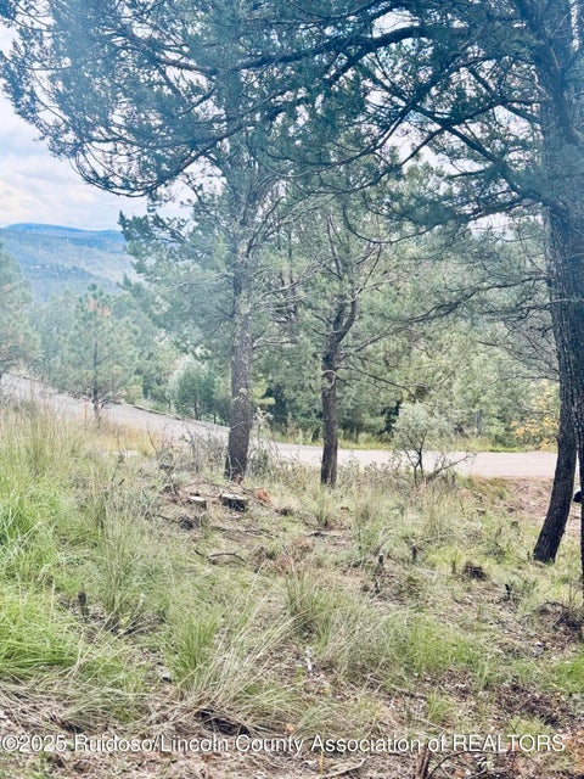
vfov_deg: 39.7
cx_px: 292
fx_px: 1080
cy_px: 390
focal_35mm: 48
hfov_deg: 30.3
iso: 64
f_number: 1.78
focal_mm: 6.76
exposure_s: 1/495
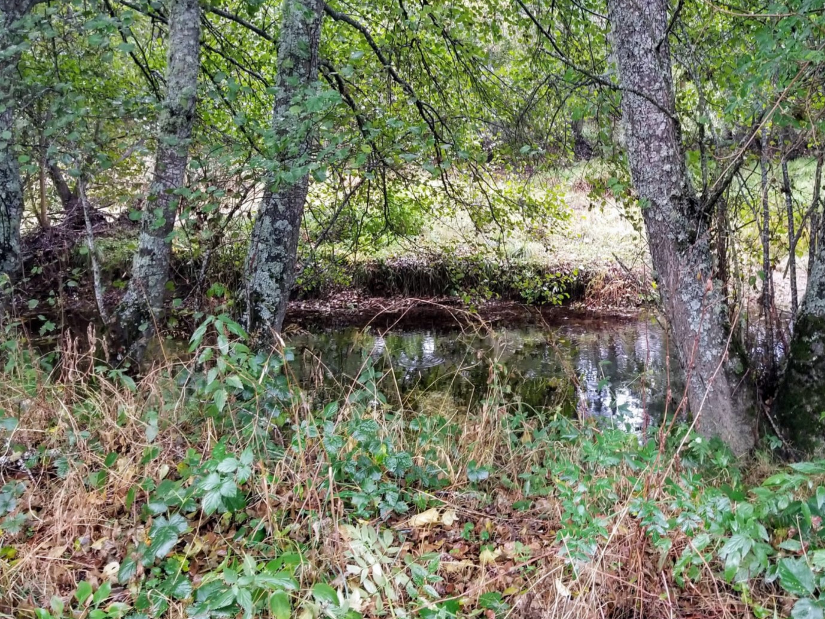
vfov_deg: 37.5
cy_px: 235
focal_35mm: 38
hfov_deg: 47.8
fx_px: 906
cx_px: 574
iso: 200
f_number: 1.7
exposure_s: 1/11
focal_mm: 4.3
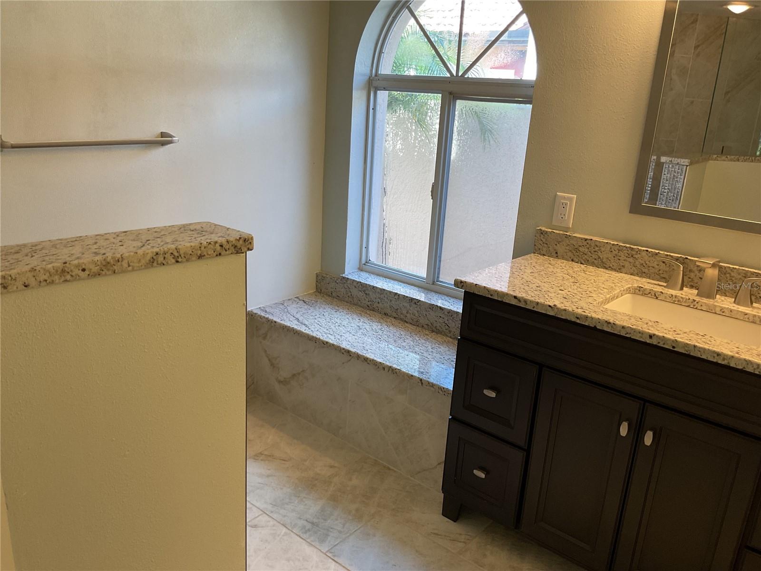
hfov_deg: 61.7
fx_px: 638
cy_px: 286
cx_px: 380
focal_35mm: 29
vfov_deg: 48.2
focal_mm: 3
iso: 64
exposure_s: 1/120
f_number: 1.8
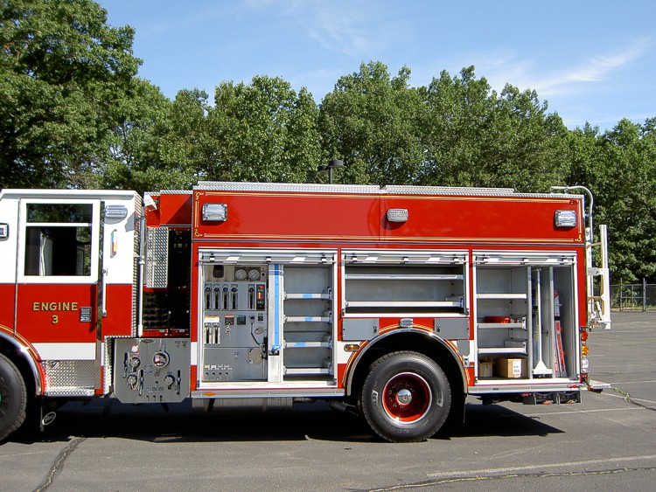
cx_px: 328
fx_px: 645
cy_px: 246
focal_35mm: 34
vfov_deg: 41.8
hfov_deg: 53.9
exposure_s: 1/640
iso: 50
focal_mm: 5.6
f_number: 2.8
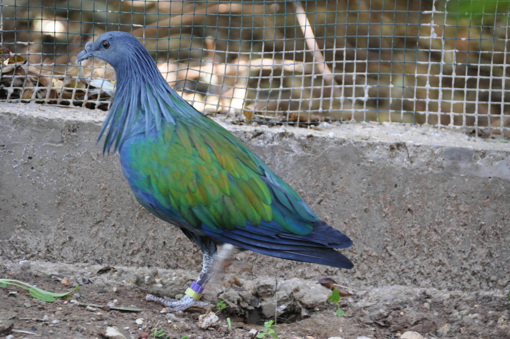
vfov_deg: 4.0
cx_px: 255
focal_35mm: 345
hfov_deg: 6.0
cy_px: 170
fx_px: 4882
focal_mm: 230
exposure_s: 1/100
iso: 1000
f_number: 5.6
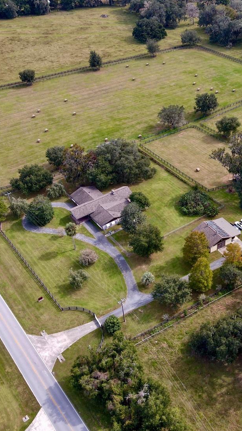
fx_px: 434
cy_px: 204
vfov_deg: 52.8
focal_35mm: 38
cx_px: 195
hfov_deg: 30.4
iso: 100
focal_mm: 4.5
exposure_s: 1/160
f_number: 2.8
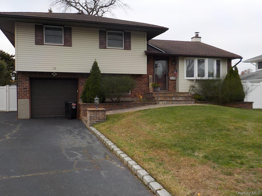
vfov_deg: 46.8
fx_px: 227
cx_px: 131
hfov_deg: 60.0
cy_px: 98
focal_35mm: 30
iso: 125
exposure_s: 1/200
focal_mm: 4.1
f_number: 3.3
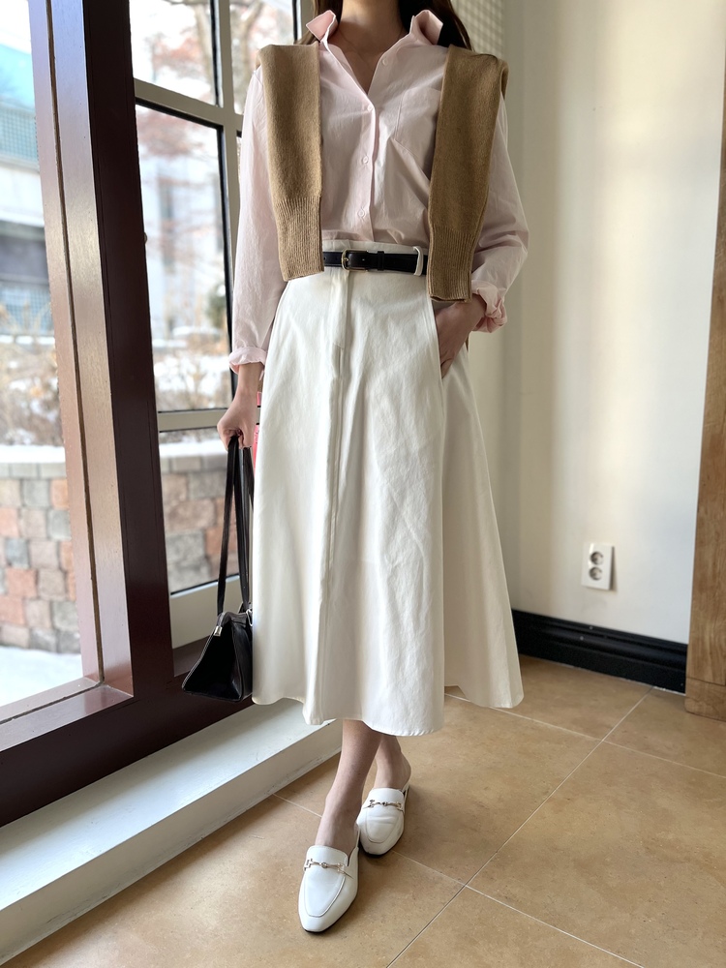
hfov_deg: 53.1
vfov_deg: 67.3
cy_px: 484
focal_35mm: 26
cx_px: 363
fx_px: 727
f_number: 1.6
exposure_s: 1/121
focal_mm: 5.1
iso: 64
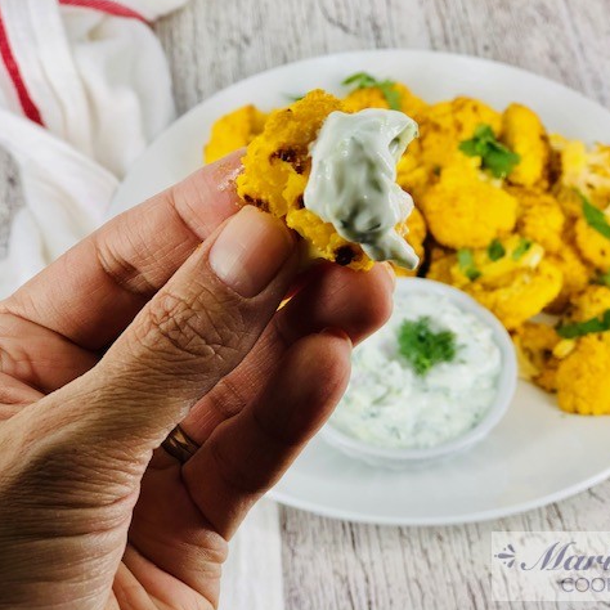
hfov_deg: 25.4
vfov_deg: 25.4
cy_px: 305
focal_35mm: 68
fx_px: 1356
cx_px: 299
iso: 25
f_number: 2.8
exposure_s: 1/120
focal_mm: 6.6
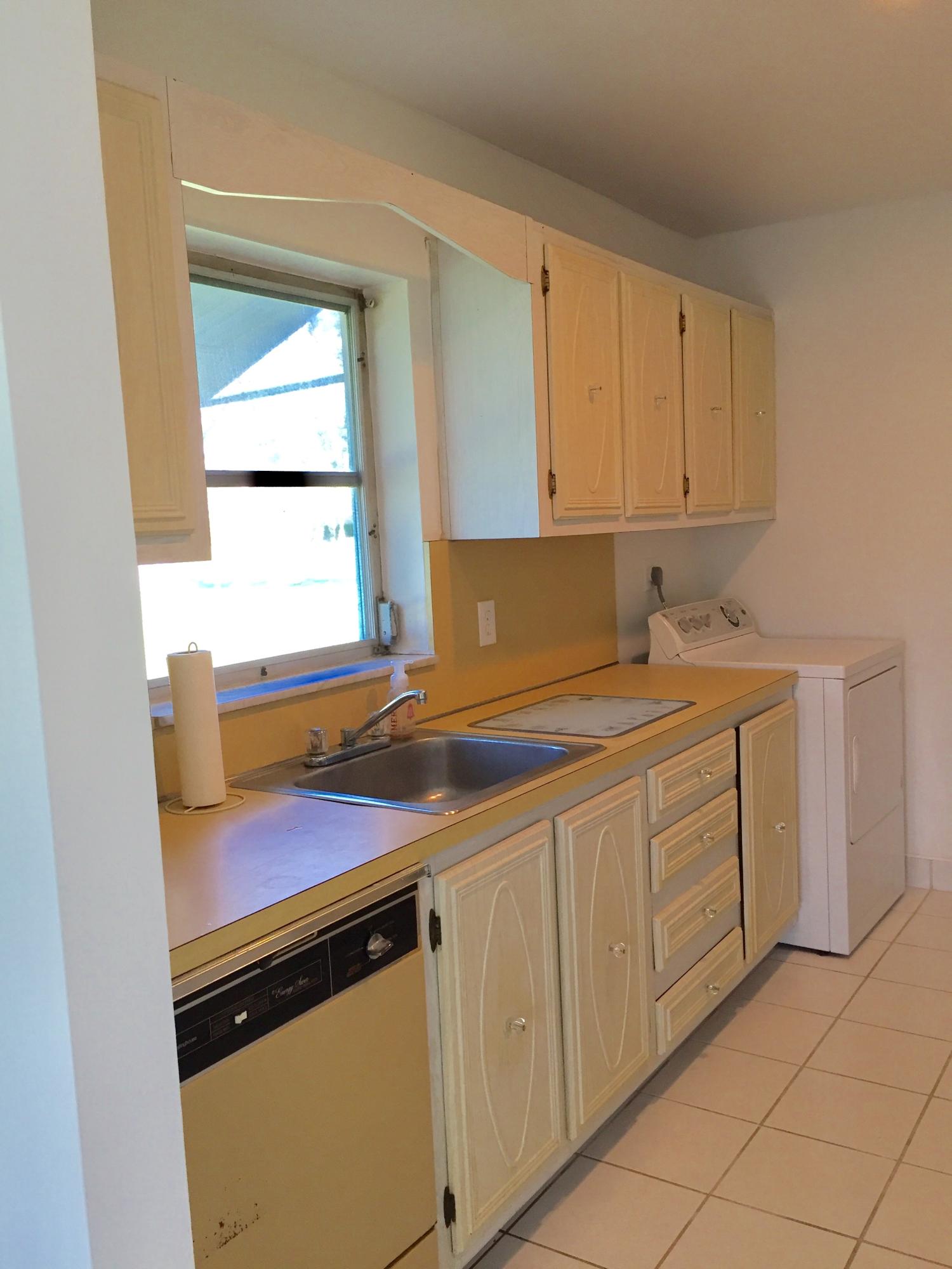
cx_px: 476
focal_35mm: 29
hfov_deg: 48.2
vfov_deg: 61.7
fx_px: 1063
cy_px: 634
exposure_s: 1/30
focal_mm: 4.15
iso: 32
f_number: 2.2
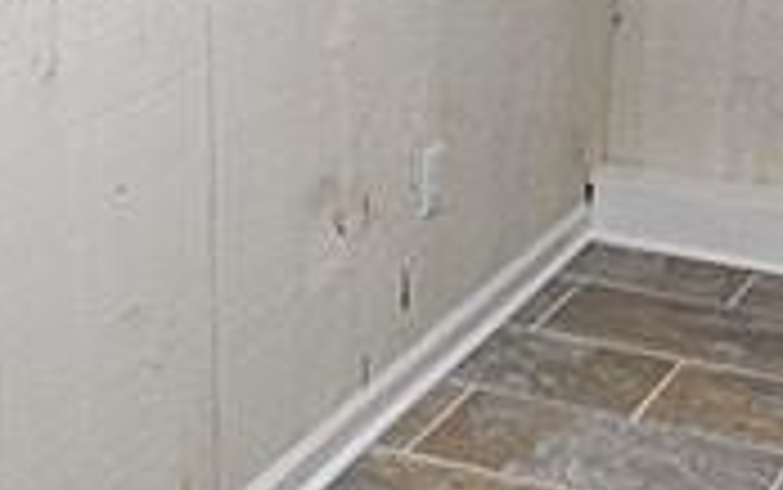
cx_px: 392
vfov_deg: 16.1
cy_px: 220
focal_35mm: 81
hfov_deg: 25.5
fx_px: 1730
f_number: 2.2
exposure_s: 1/77.4
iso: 500
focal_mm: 2.2
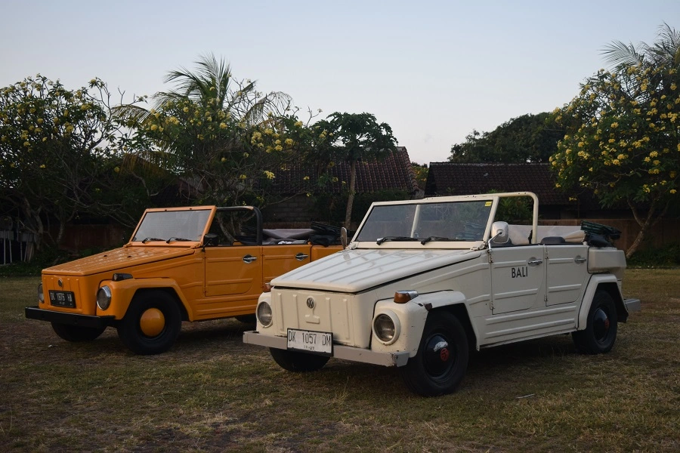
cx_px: 340
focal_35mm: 39
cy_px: 226
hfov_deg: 49.6
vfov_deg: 34.2
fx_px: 737
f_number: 4
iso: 800
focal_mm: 26
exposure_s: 1/1000
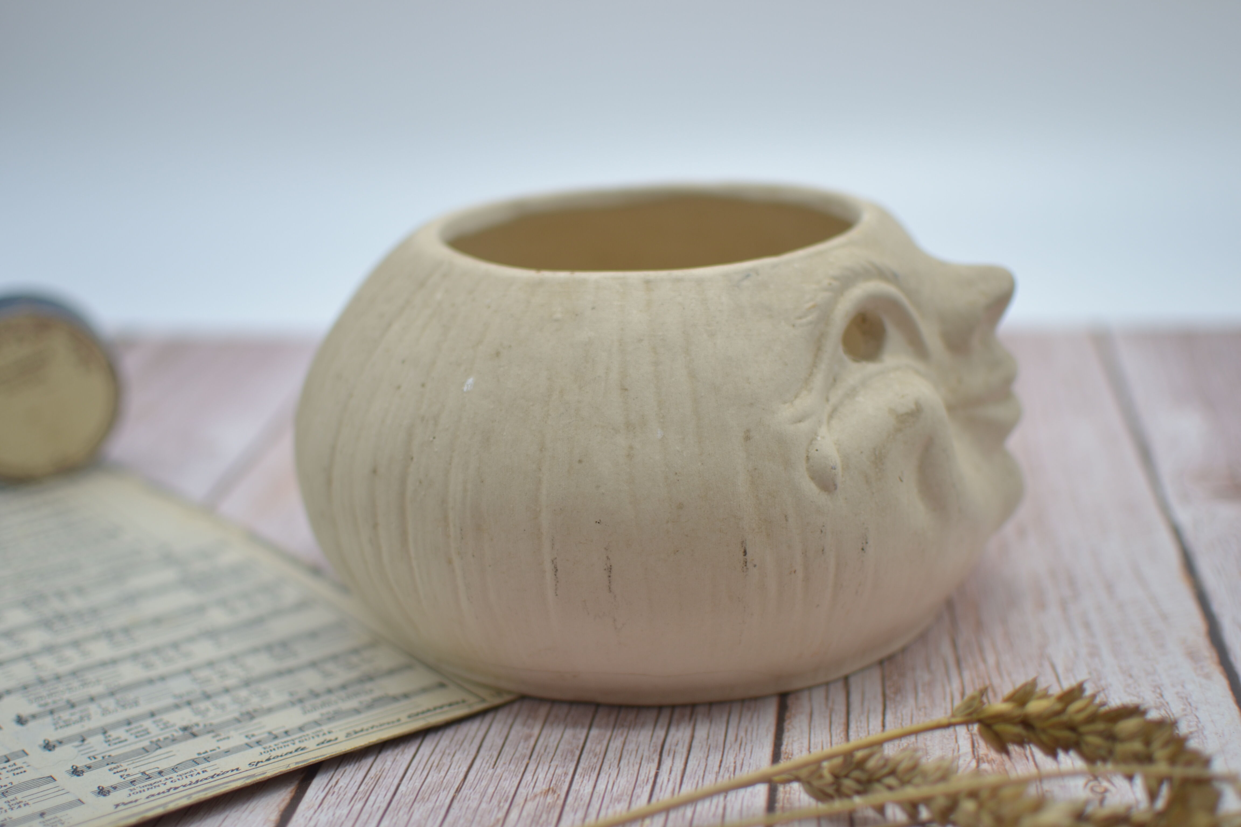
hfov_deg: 37.9
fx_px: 1810
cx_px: 620
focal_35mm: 52
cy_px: 414
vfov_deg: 25.8
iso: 100
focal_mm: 35
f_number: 1.8
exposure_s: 1/500
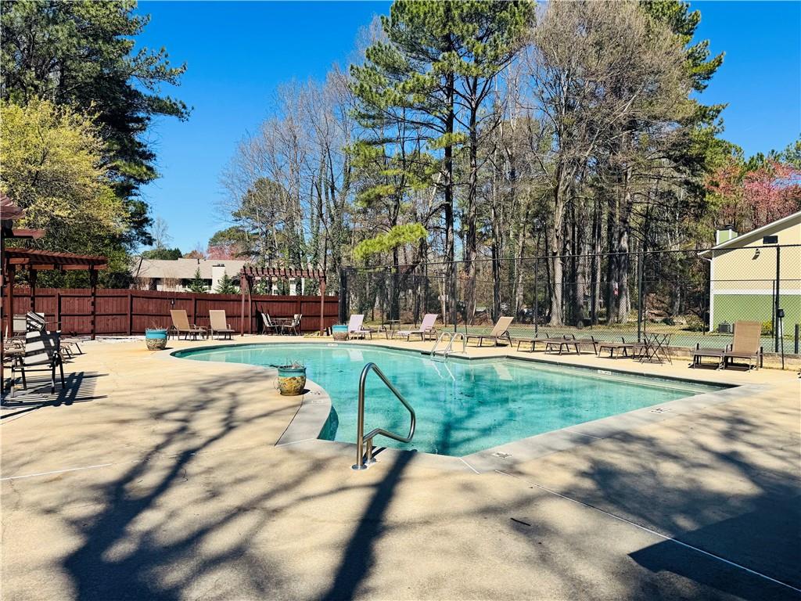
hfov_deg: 71.6
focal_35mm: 24
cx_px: 400
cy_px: 300
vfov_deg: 56.8
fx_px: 555
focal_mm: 6.76
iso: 80
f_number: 1.78
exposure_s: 1/3802
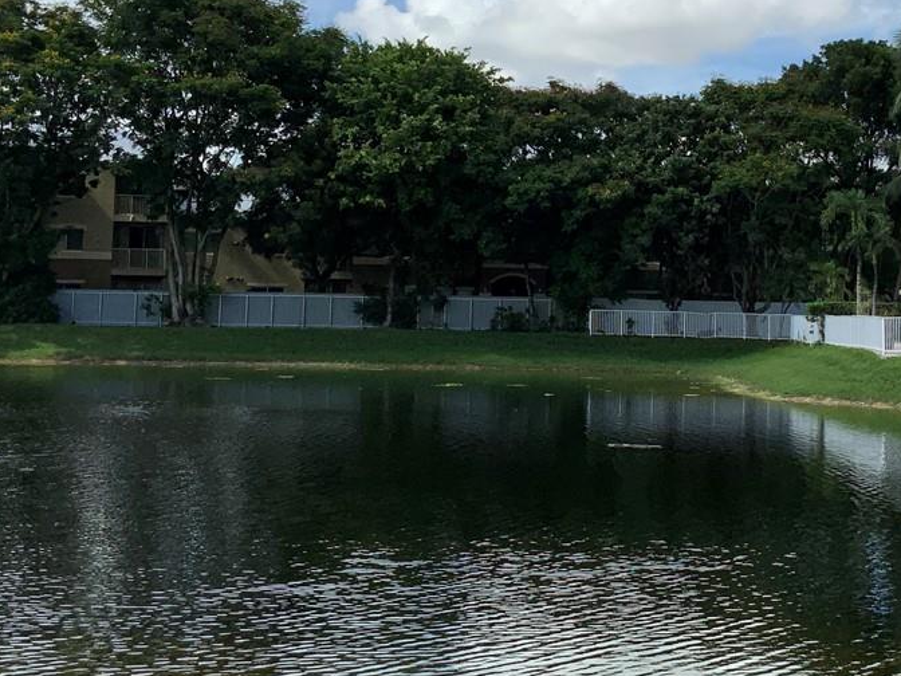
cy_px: 177
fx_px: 1796
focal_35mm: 69
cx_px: 614
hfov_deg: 28.0
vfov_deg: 21.1
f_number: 1.8
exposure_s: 1/2538
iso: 20
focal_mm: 3
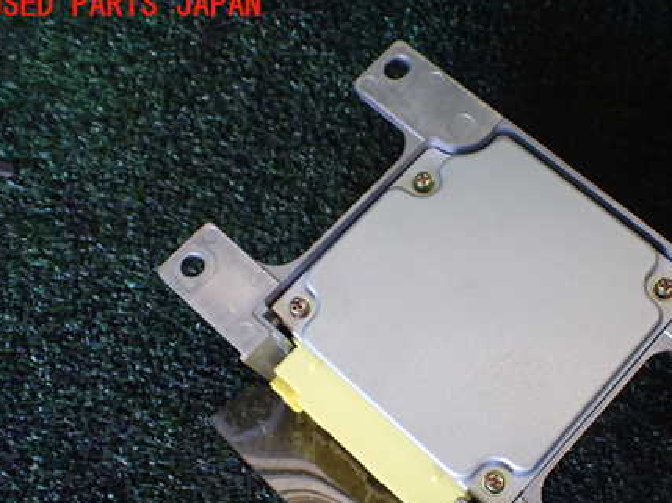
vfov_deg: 34.0
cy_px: 338
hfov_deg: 44.2
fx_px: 815
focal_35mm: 42
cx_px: 446
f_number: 2.3
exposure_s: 1/125
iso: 640
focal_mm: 5.4
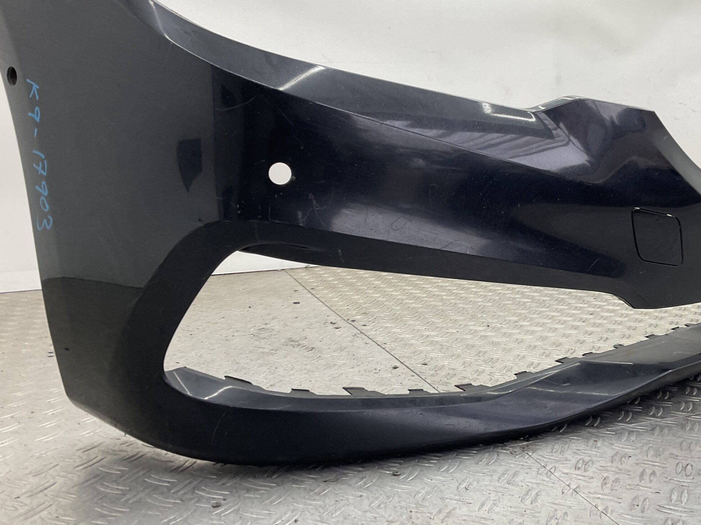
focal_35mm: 38
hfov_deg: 48.5
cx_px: 437
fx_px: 769
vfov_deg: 37.7
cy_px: 238
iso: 32
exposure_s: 1/100
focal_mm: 3
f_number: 1.8
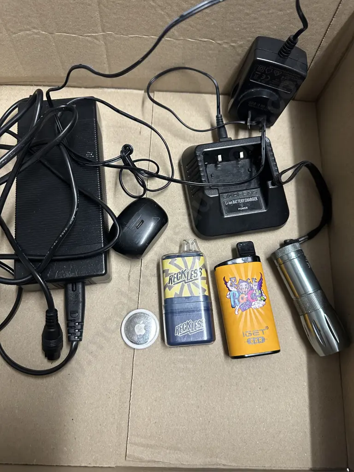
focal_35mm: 24
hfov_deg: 56.8
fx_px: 327
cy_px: 236
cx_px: 177
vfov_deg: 71.6
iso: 320
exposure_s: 1/50
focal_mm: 6.86
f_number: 1.78
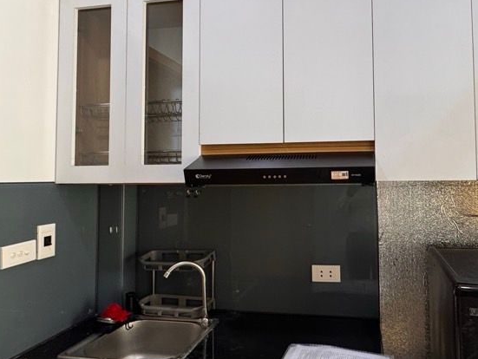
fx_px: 359
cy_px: 161
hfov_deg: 66.2
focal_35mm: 26
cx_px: 302
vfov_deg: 53.0
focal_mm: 2.22
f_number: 2.2
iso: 160
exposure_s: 1/50
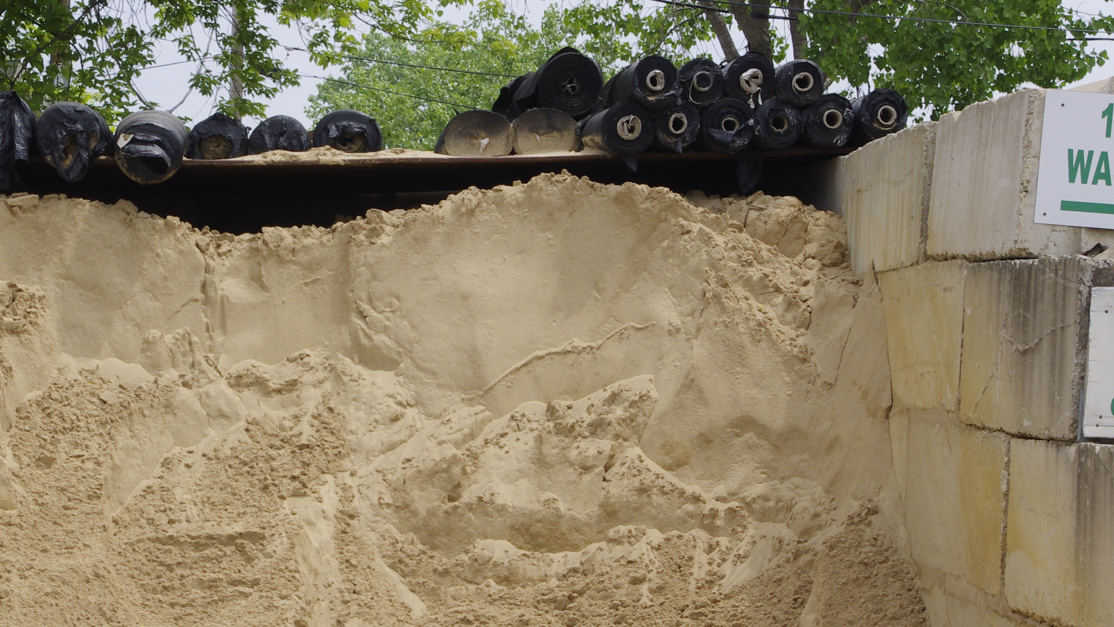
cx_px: 315
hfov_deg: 20.4
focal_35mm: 104
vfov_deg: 11.6
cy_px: 423
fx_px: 3072
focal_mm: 40
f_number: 13
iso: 200
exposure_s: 1/200
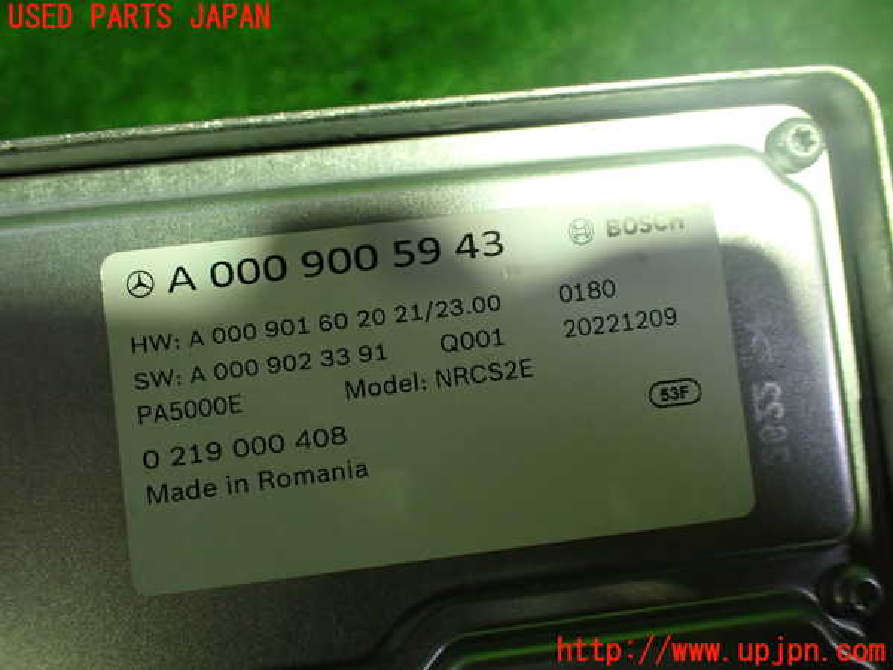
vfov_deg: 46.8
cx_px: 446
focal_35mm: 30
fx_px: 774
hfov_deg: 60.0
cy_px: 335
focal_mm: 5.4
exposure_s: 1/125
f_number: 2.3
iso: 640
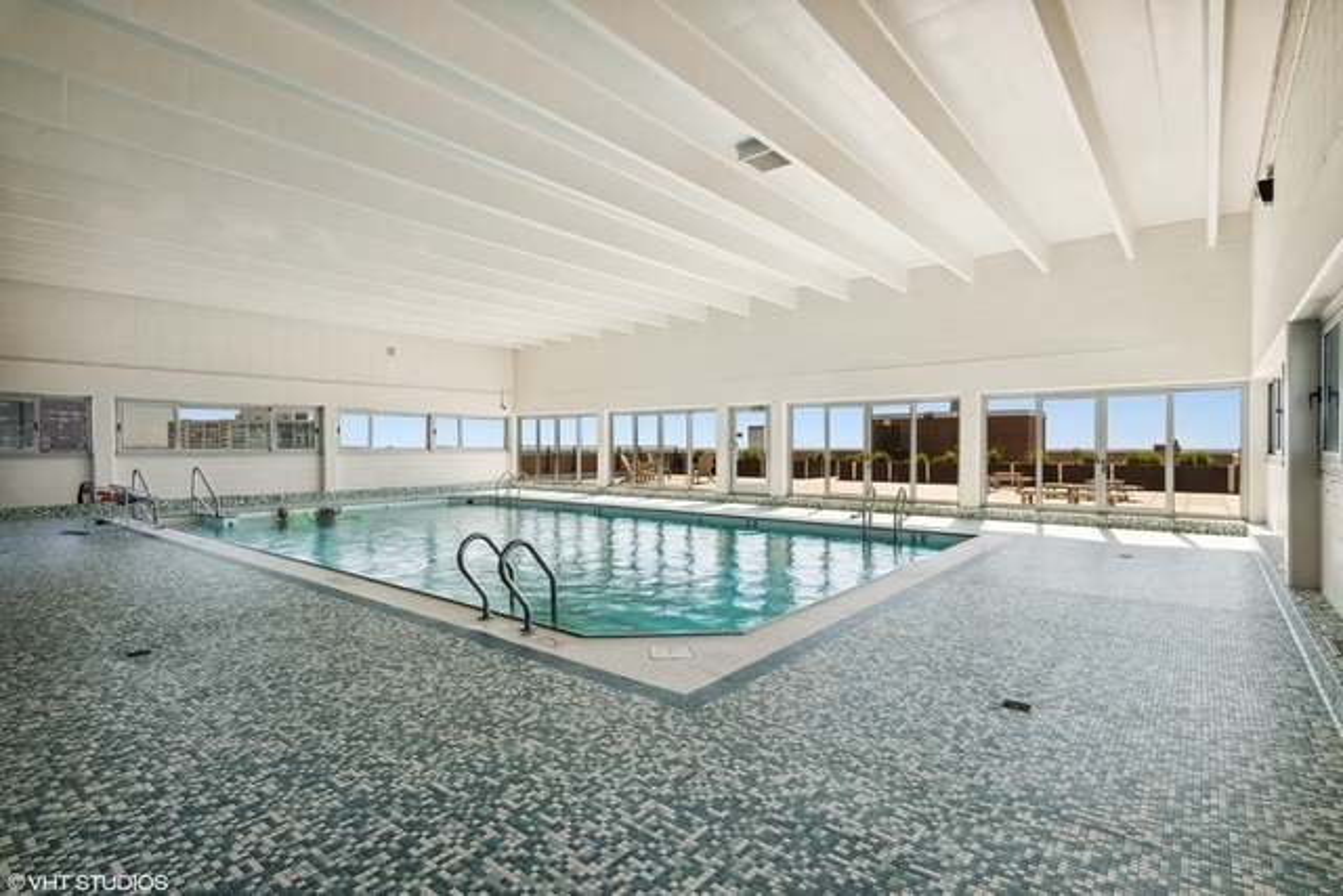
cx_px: 672
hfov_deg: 93.3
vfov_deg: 70.5
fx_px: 634
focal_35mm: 17
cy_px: 448
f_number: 8
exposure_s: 1/60
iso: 200
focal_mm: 17
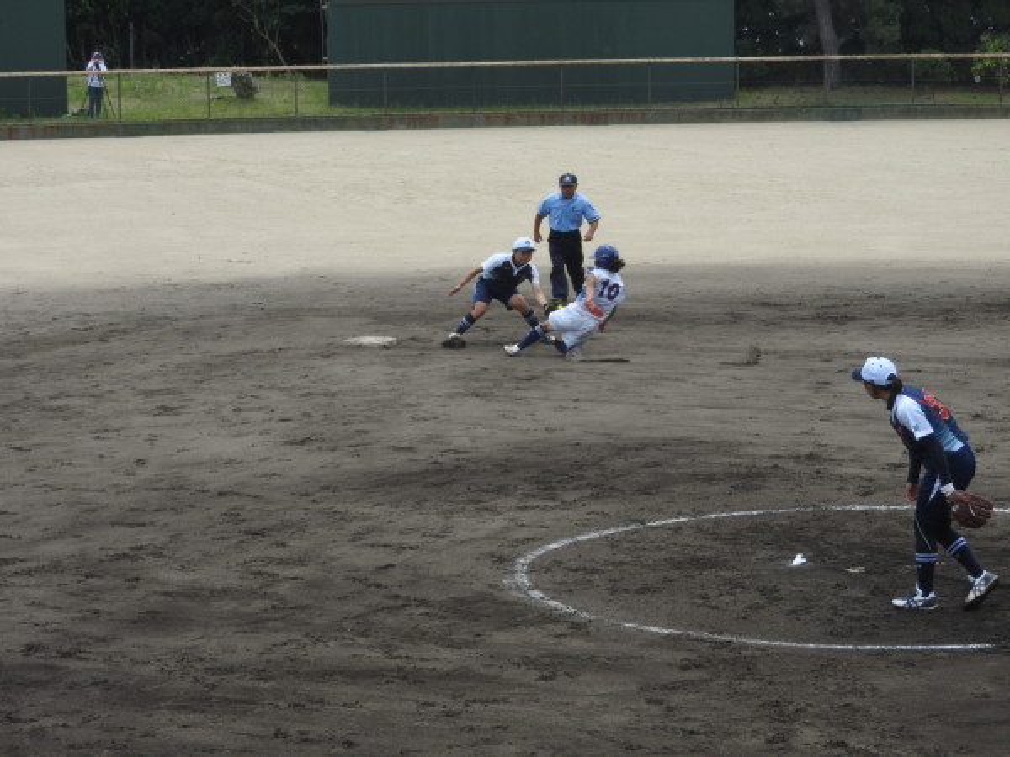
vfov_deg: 12.9
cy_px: 378
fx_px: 3355
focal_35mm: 115
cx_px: 505
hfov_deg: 17.1
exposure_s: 1/500
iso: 100
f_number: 5
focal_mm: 20.6
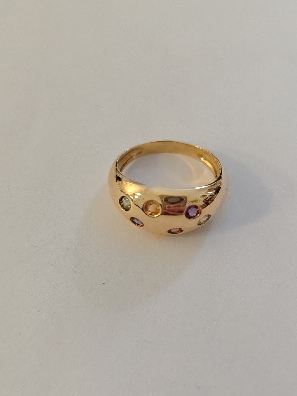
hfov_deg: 40.7
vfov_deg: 52.6
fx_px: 400
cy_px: 198
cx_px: 148
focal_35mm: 35
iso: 7808
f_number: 1.75
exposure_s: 1/333
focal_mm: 5.25
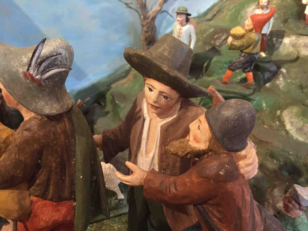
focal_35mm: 29
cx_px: 154
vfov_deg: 48.2
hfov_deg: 61.7
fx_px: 258
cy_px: 116
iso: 400
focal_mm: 4.15
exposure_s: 1/17
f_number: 2.2
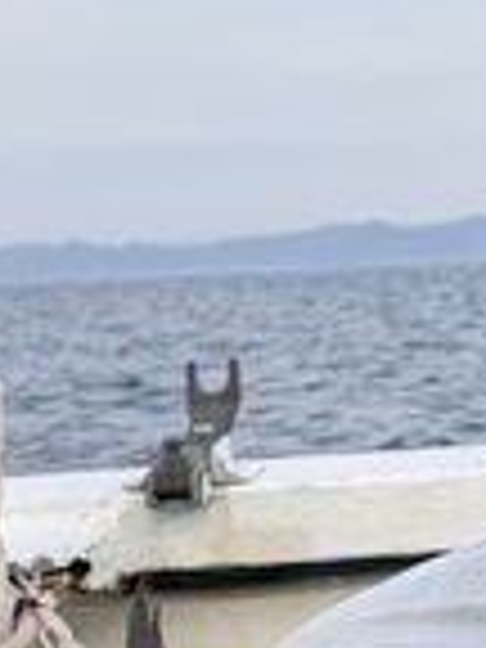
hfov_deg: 9.8
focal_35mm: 142
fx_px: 2658
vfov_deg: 13.9
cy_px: 382
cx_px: 914
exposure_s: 1/695
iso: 80
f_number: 1.78
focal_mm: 6.76
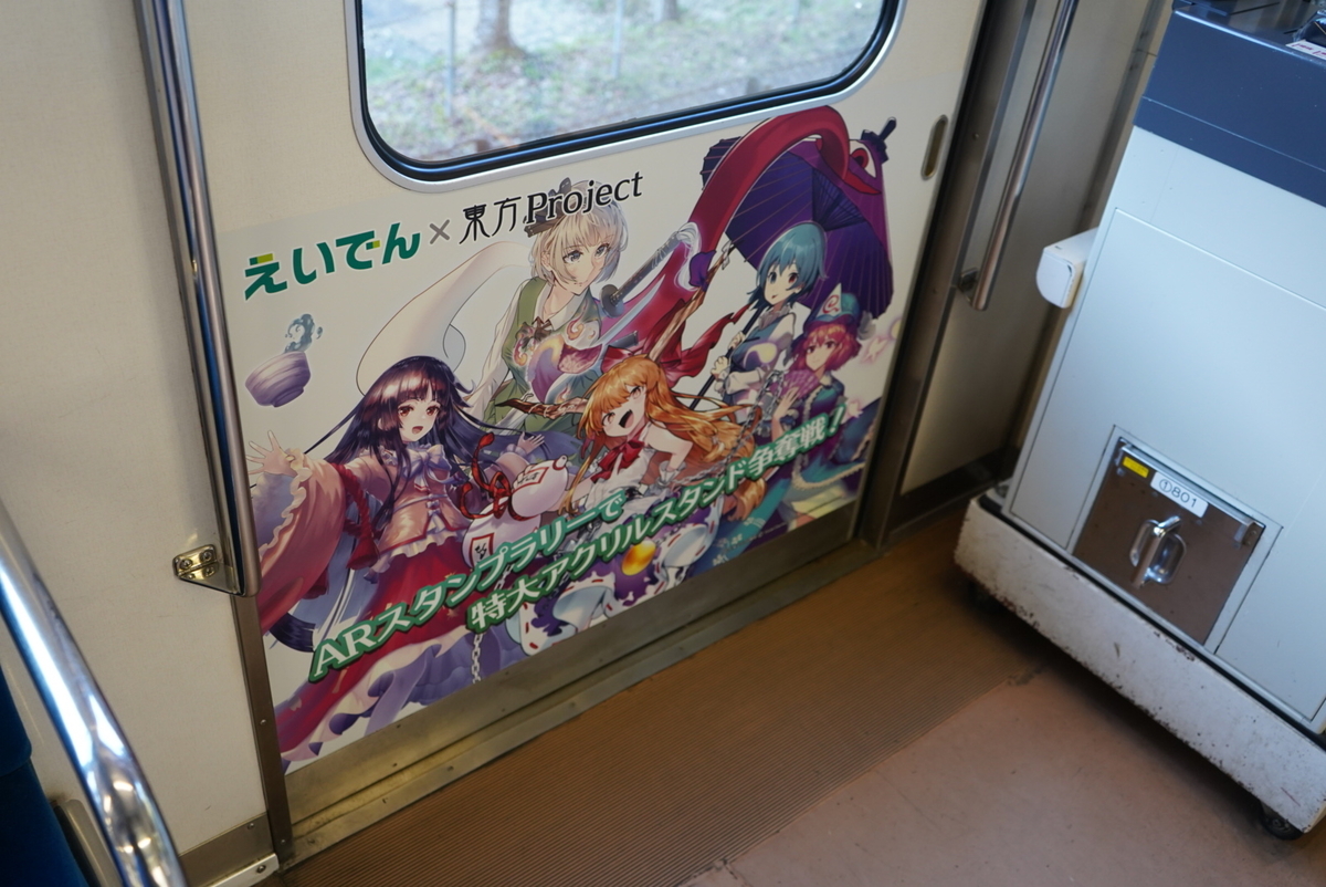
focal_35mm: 32
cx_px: 663
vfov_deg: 41.2
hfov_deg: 58.7
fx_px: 1179
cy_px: 444
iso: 1250
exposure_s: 1/160
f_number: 4
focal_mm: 32
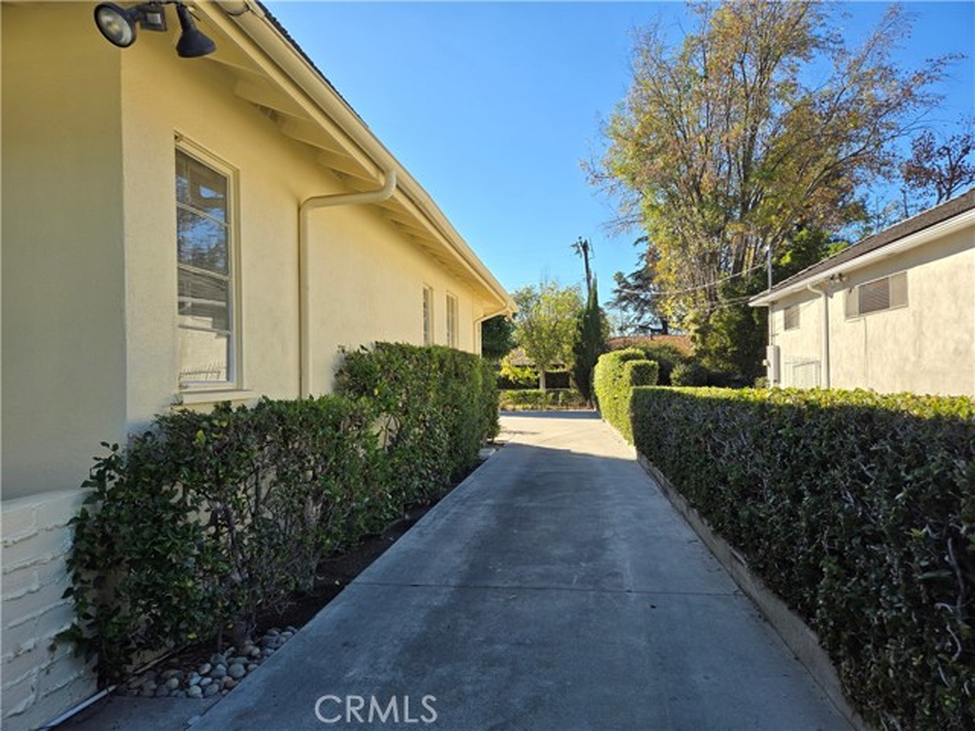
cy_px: 366
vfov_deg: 58.9
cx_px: 488
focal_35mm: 23
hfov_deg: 73.9
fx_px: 648
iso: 25
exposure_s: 1/1067
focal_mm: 5.4
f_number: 1.8
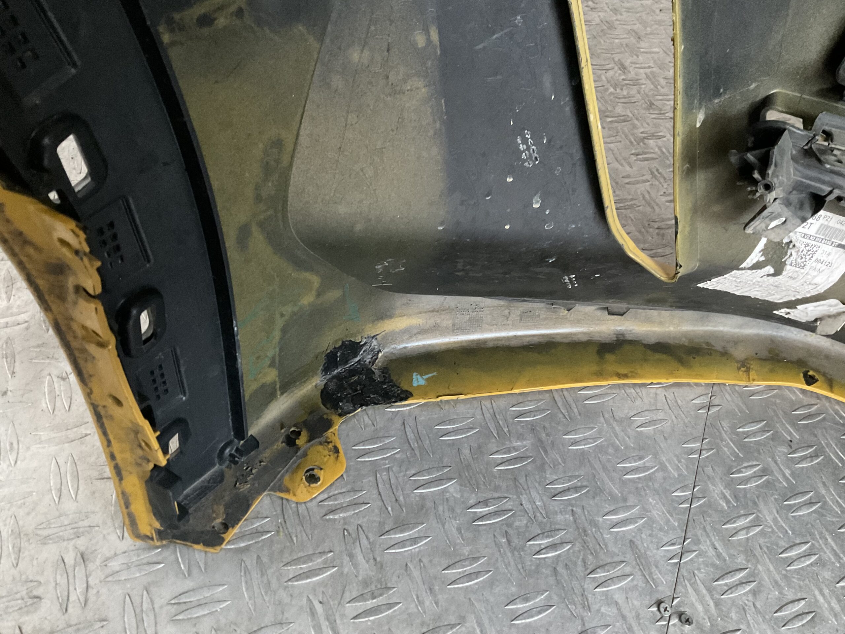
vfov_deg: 48.2
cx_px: 422
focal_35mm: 29
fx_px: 708
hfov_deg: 61.7
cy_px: 317
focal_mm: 3
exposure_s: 1/25
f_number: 1.8
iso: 500
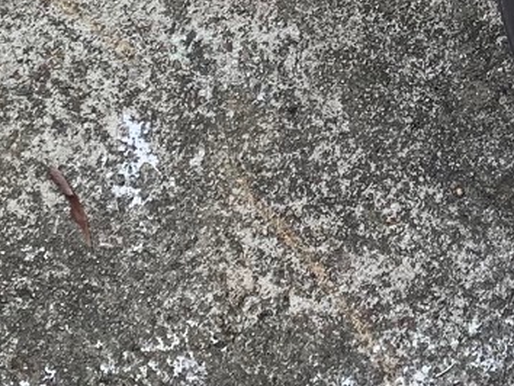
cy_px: -327
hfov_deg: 13.1
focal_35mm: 148
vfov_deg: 9.5
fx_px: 2199
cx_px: 555
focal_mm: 4.25
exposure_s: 1/121
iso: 100
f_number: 1.8
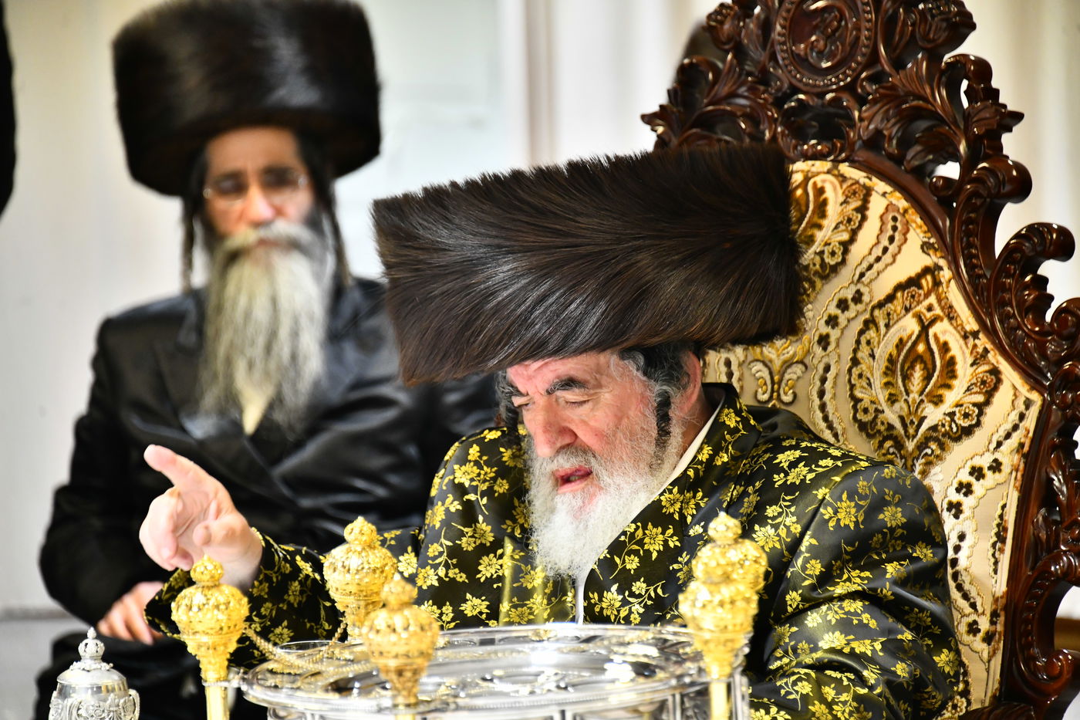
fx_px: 7499
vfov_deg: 5.5
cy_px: 360
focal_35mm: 250
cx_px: 540
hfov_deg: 8.2
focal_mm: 250
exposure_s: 1/125
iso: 2500
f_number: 5.6
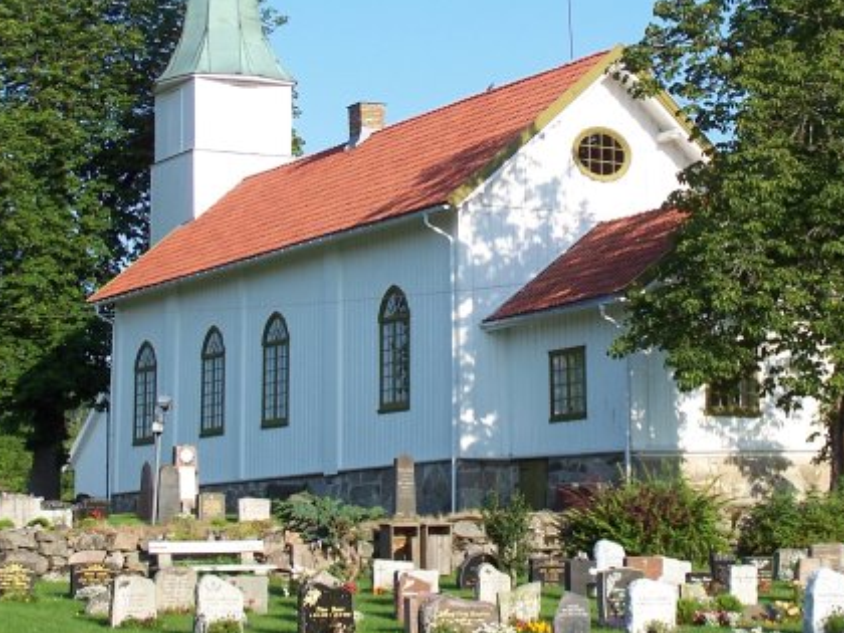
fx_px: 2487
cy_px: 217
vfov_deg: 14.5
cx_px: 549
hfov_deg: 19.2
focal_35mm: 102
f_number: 3.2
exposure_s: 1/500
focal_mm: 11.1
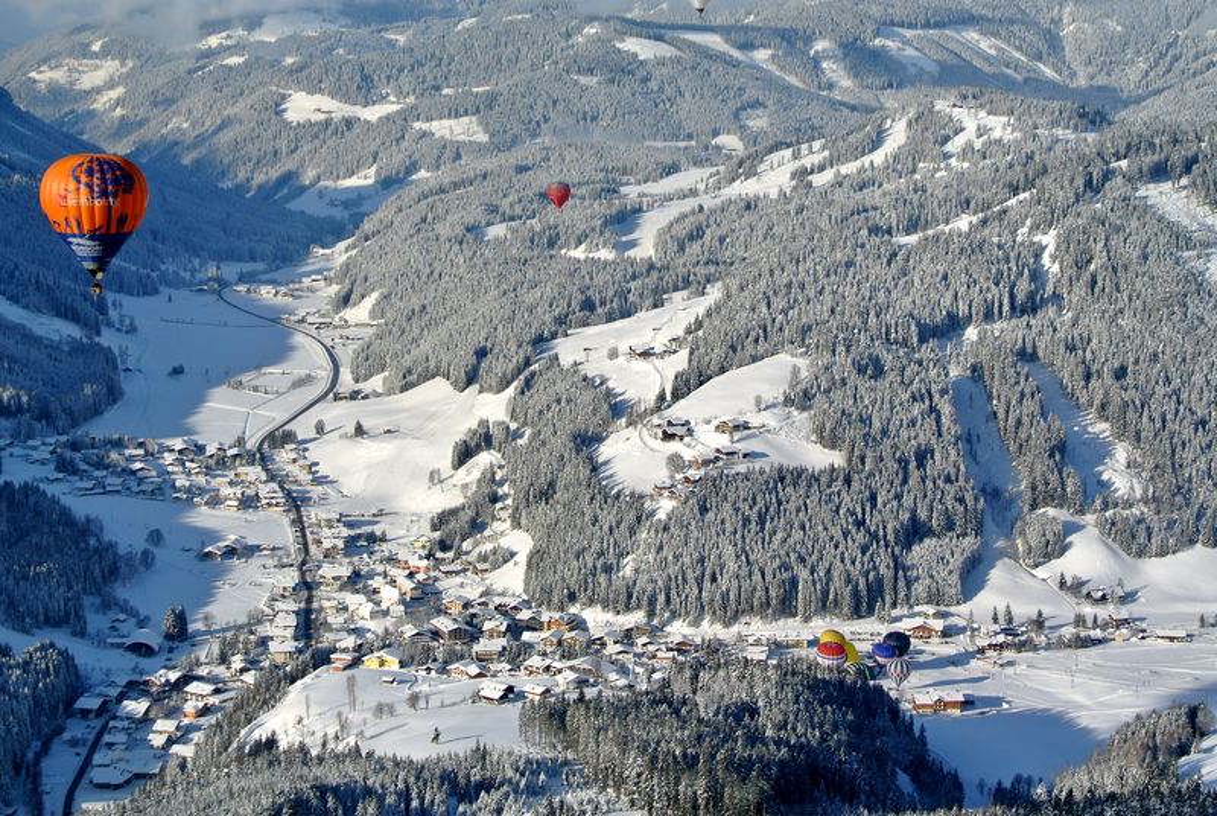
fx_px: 2742
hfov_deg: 25.0
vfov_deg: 16.9
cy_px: 408
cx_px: 608
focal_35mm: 81
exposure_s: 1/640
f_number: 6.3
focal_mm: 30
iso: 100
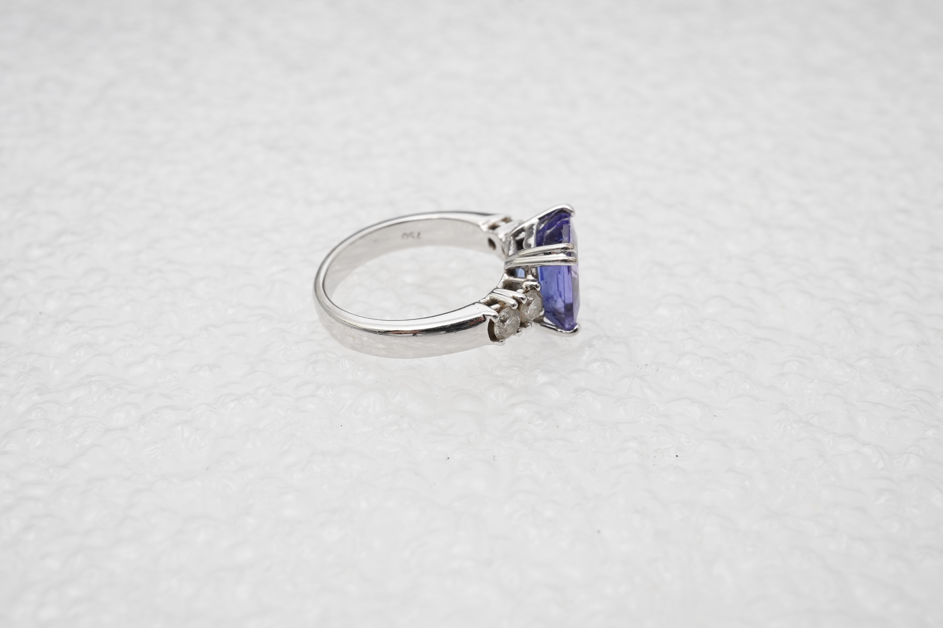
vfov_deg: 29.9
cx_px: 472
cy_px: 314
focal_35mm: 45
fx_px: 1179
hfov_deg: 43.6
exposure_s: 1/125
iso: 400
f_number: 20
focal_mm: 30
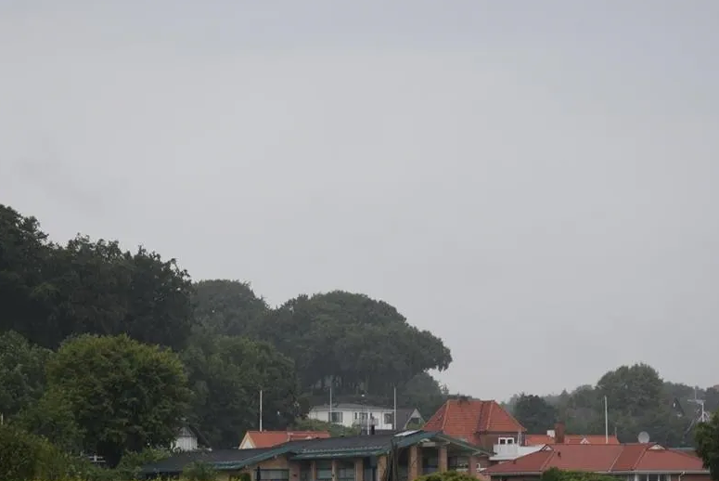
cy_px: 301
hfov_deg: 17.8
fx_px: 2292
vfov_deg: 12.0
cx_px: 393
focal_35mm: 115
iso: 640
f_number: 5.6
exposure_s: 1/60
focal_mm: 55
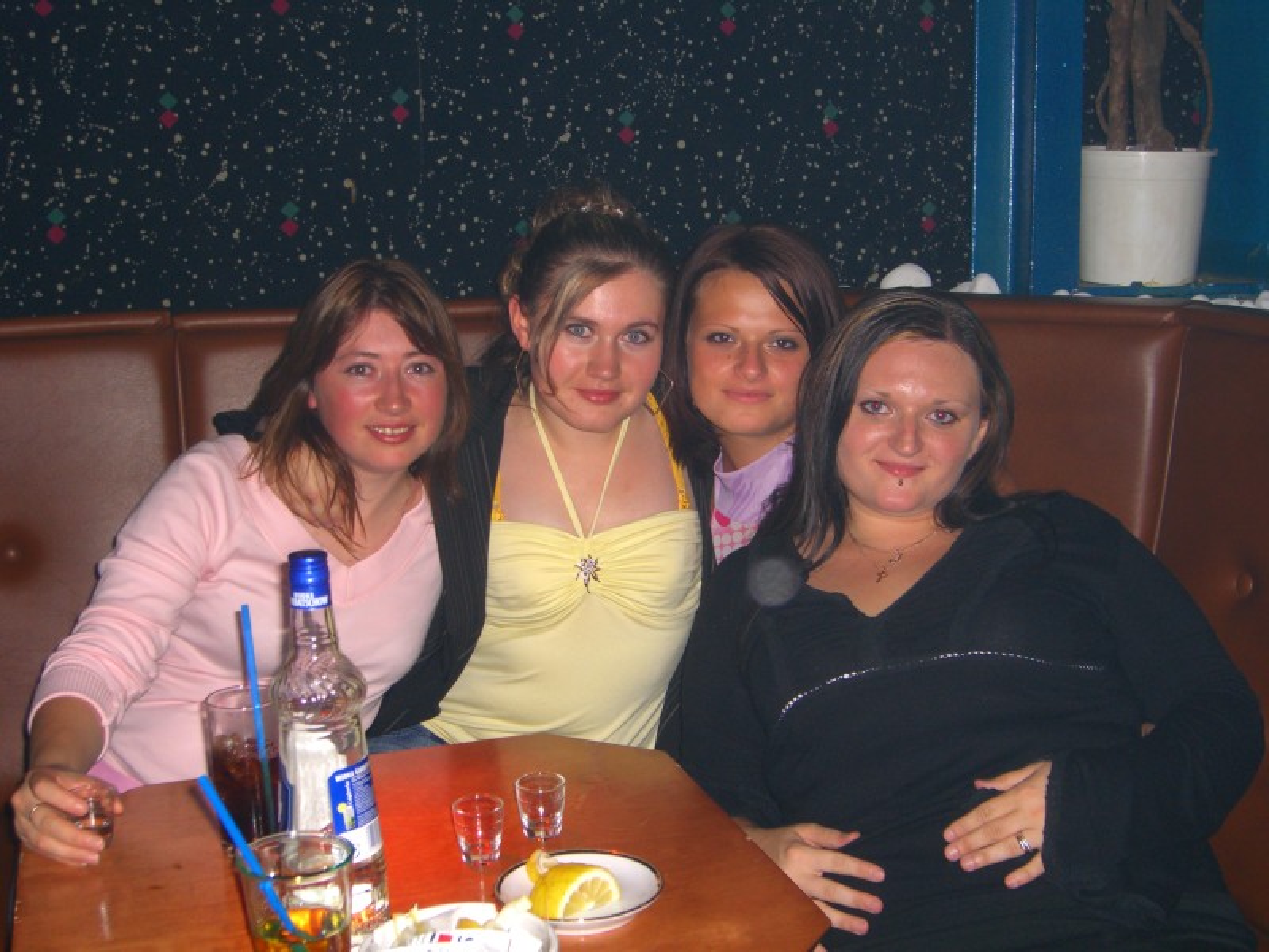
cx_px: 634
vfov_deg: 31.5
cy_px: 476
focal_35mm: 46
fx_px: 1686
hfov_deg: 41.2
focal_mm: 9.5
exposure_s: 1/60
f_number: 3.1
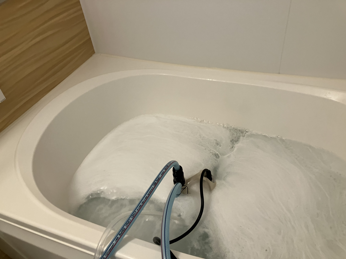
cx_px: 173
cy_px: 130
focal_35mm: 28
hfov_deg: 63.4
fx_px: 280
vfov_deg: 49.7
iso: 125
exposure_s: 1/50
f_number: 1.8
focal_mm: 3.99
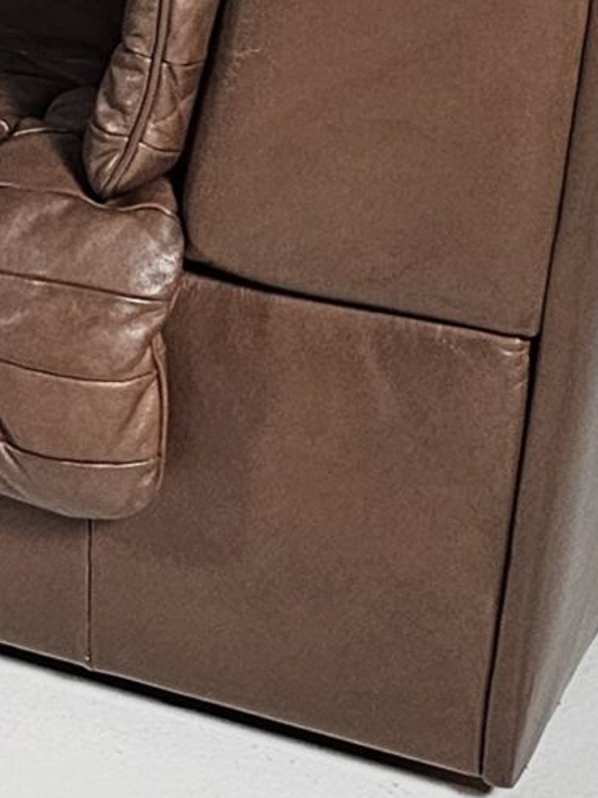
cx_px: -887
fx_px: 2719
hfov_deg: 10.6
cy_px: -27
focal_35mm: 118
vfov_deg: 16.3
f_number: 1.7
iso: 500
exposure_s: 1/100
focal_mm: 6.3
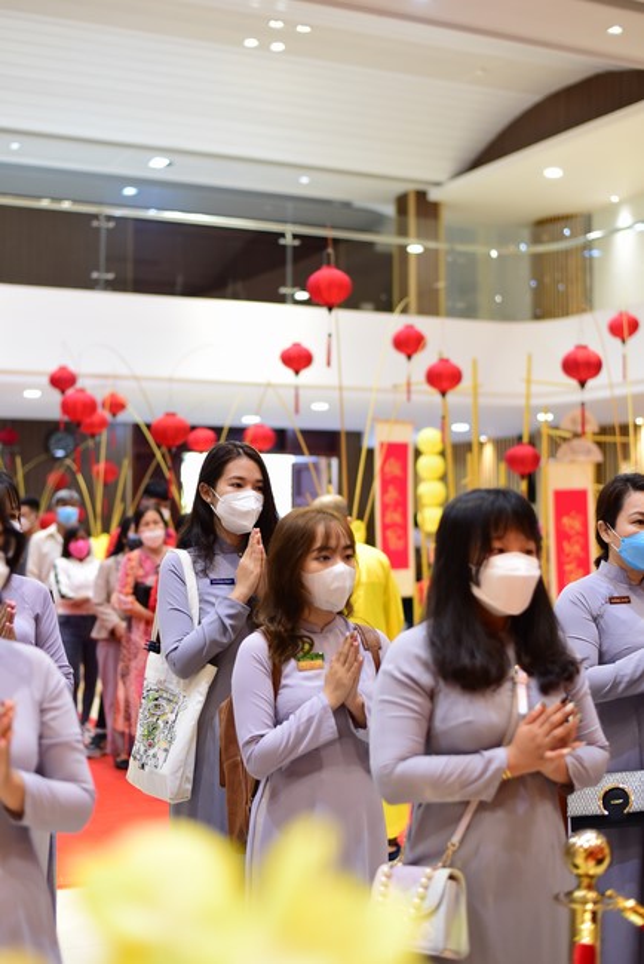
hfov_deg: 27.0
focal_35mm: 50
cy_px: 482
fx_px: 1340
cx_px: 322
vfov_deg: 39.6
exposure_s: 1/200
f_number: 2.2
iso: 1600
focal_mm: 50
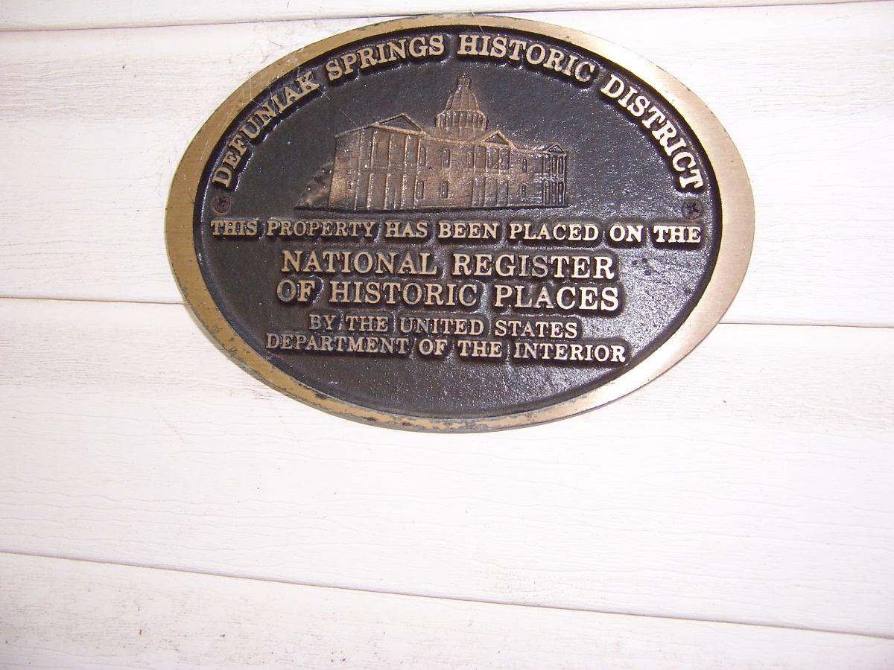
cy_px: 335
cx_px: 447
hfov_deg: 55.4
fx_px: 852
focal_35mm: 33
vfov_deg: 42.9
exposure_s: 1/180
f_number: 3.4
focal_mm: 5.5
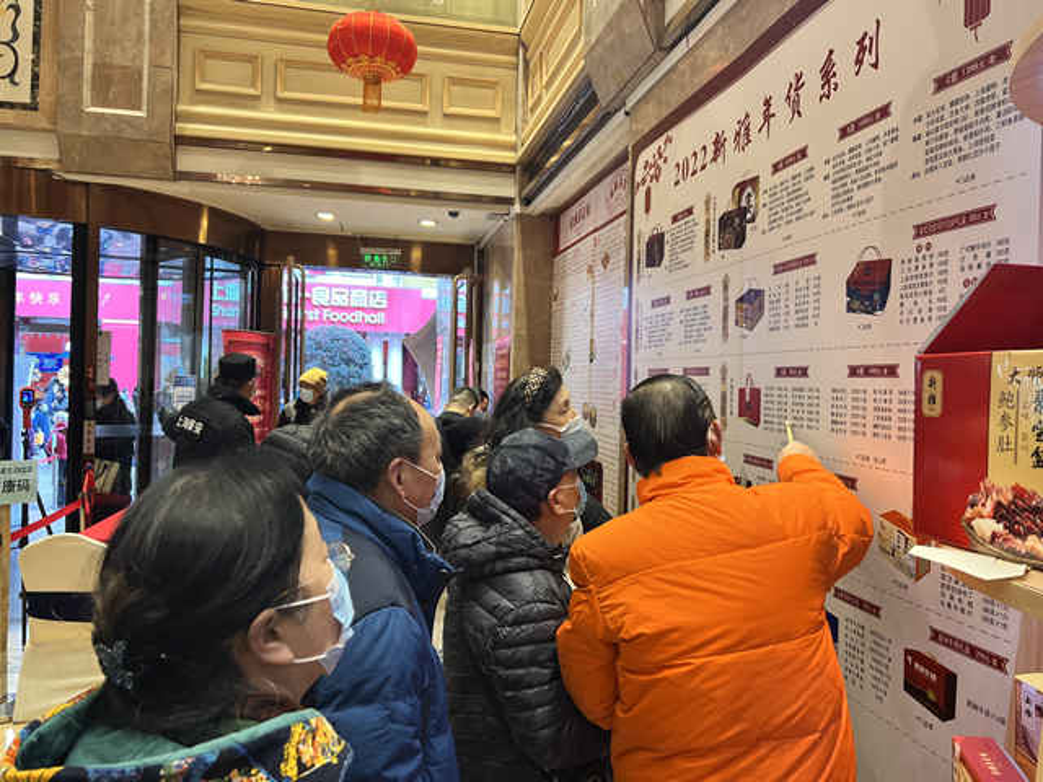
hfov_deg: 67.3
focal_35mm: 26
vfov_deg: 53.1
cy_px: 391
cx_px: 522
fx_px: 783
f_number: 1.5
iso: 125
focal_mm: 5.7
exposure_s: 1/100
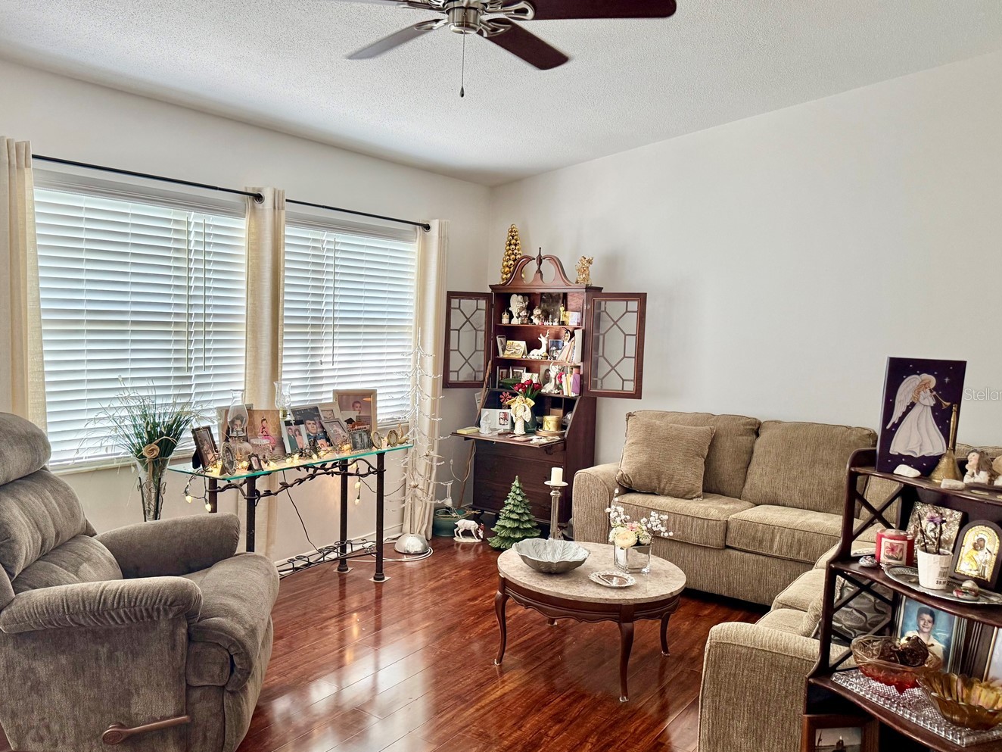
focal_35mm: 29
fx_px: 839
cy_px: 394
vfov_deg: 48.2
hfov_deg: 61.4
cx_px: 430
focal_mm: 6.76
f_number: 1.78
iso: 200
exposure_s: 1/120
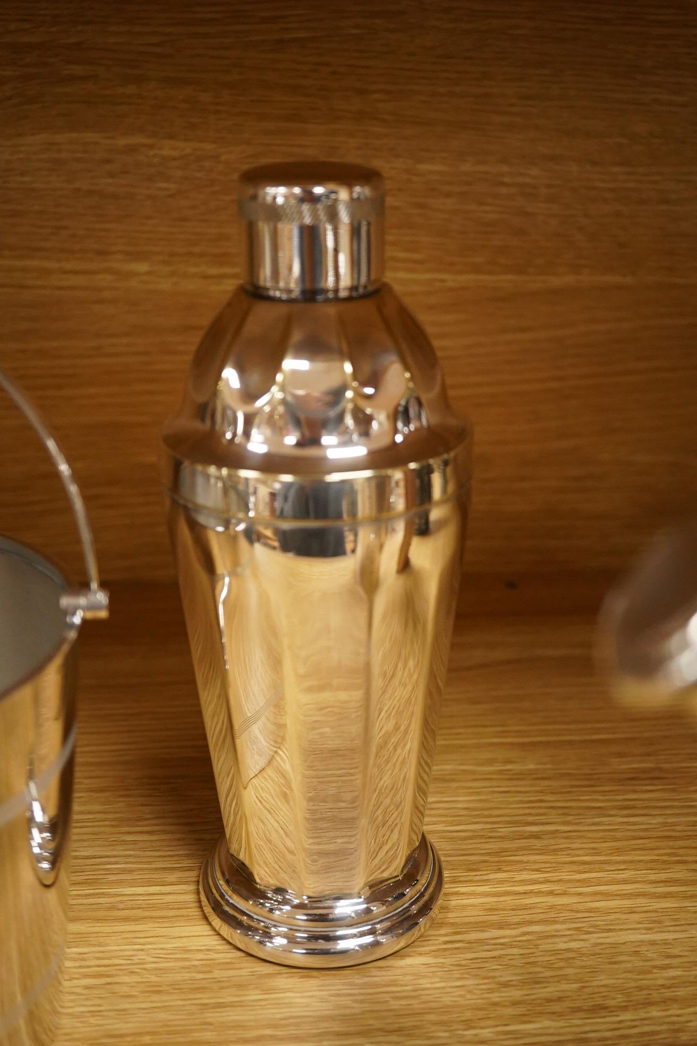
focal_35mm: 45
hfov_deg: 29.9
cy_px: 523
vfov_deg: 43.6
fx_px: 1307
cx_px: 348
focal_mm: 30
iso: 2500
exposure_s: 1/250
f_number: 5.6
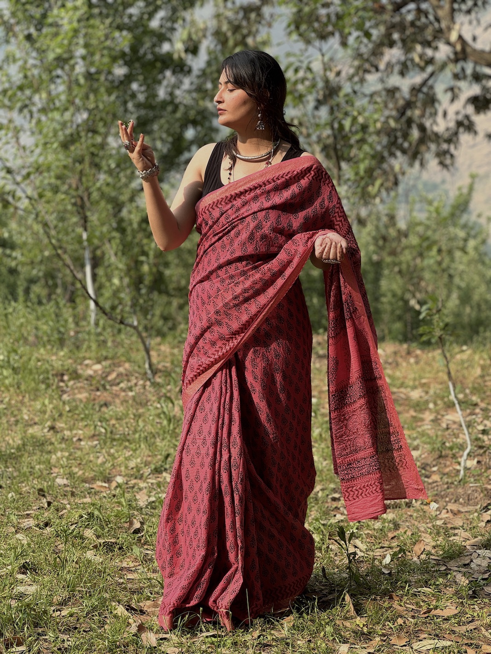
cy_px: 327
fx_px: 1456
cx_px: 246
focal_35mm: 77
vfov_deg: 25.3
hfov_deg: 19.1
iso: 25
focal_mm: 9
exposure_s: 1/212
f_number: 2.8
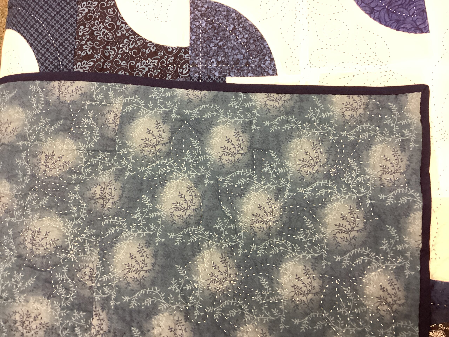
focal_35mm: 31
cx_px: 224
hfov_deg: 58.4
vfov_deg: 45.4
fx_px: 402
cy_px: 168
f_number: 2.4
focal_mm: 3.3
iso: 250
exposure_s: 1/60
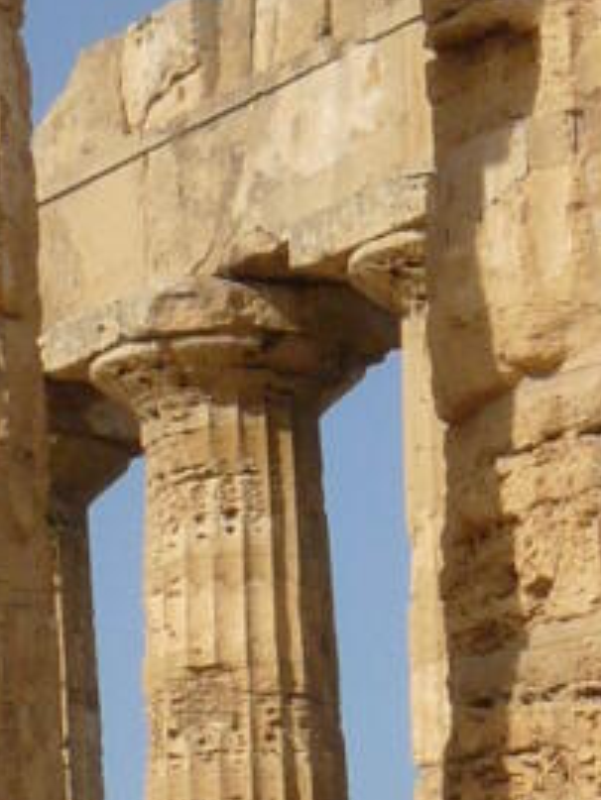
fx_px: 4580
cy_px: 419
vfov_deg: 10.0
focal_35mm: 198
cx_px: 592
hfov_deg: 7.5
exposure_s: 1/320
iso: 100
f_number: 8
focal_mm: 6.1
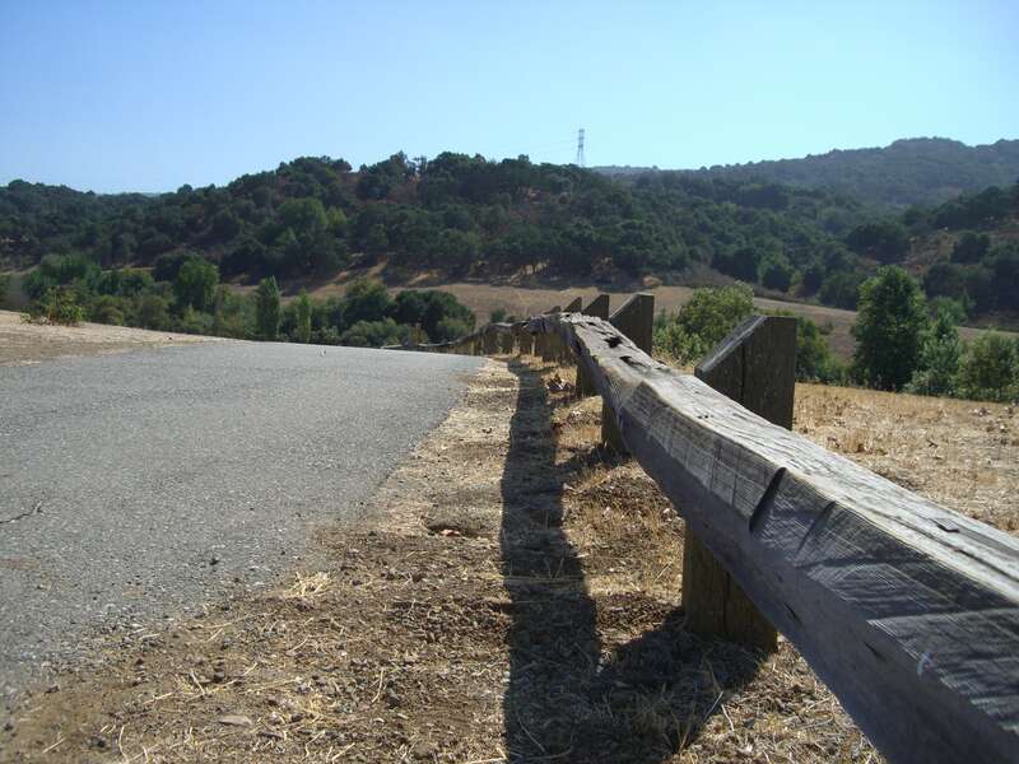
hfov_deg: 49.0
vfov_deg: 37.7
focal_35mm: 38
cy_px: 382
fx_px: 1119
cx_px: 510
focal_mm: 7.9
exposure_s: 1/320
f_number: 5.6
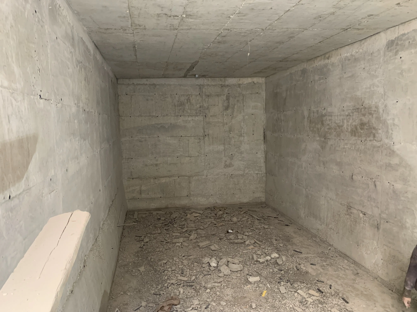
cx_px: 208
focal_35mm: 26
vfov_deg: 53.1
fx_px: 313
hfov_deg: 67.3
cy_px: 156
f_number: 1.8
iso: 250
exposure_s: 1/33
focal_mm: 4.25
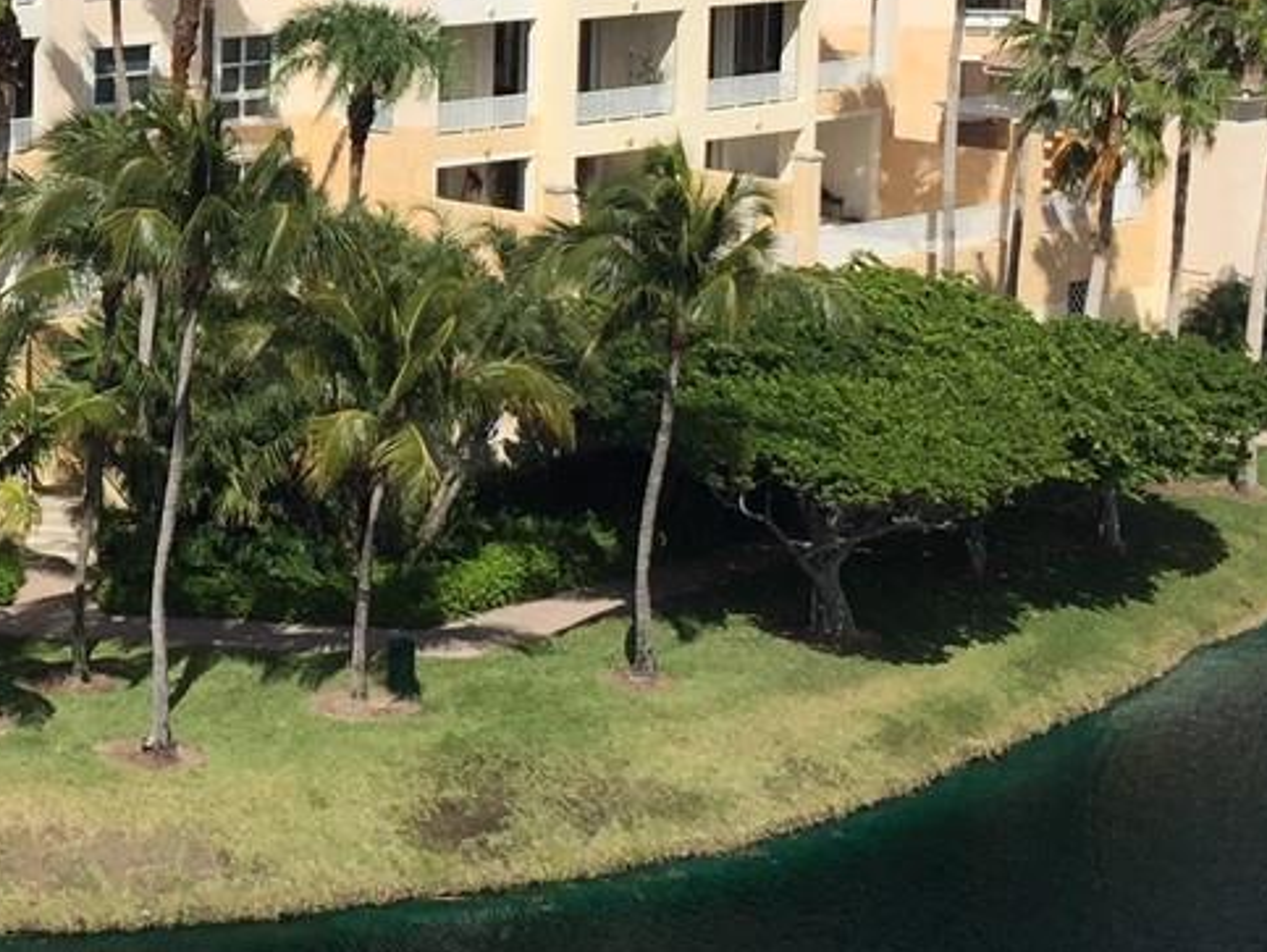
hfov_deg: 19.6
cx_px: -126
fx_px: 3516
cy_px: 21
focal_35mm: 96
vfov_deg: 15.2
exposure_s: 1/4405
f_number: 2.2
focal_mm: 4.15
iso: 32
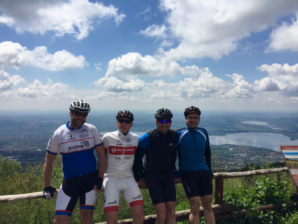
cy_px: 112
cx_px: 149
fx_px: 250
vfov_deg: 48.2
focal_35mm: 29
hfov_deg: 61.7
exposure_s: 1/3968
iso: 32
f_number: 2.2
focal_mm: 4.15
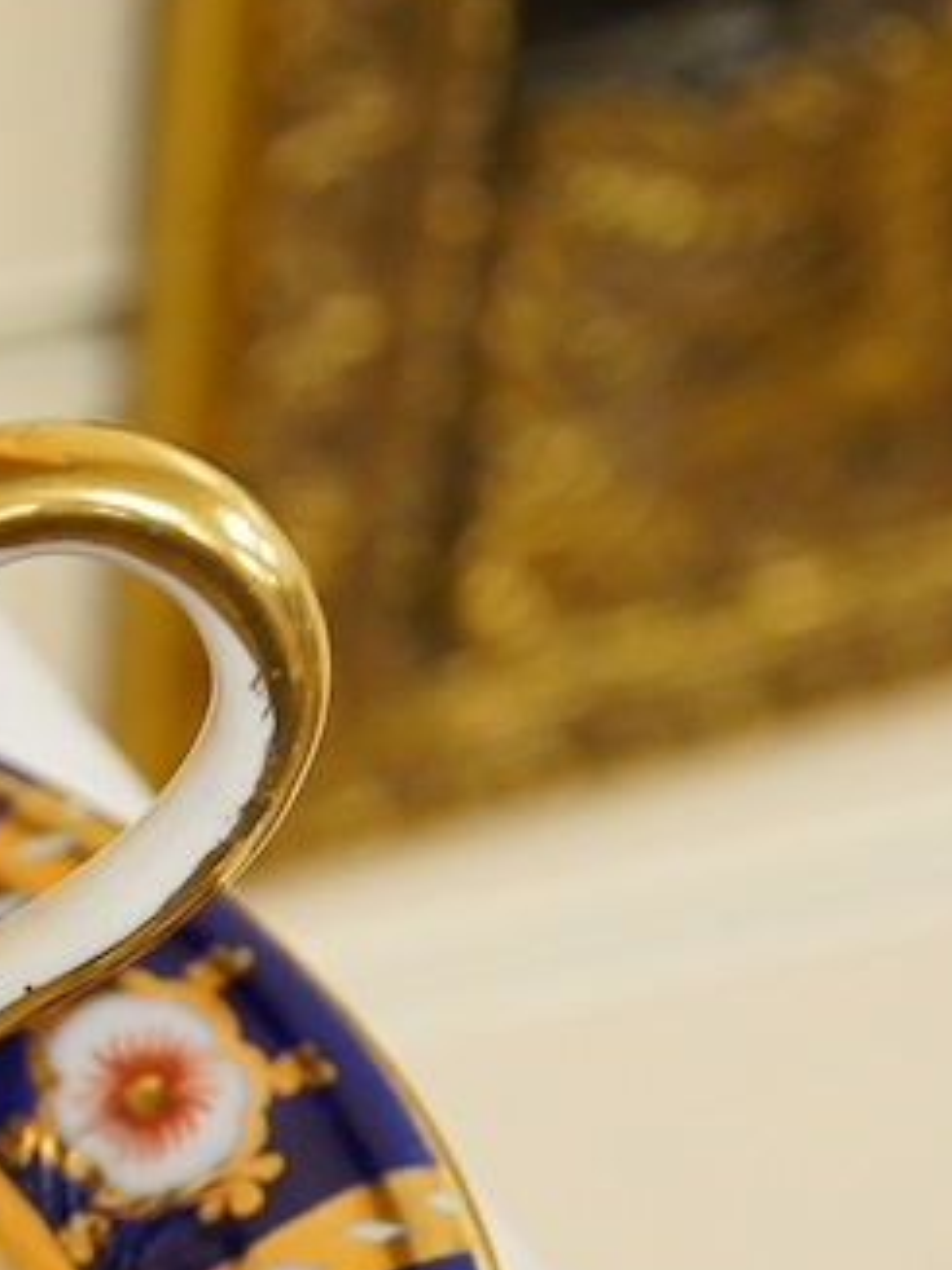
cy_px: 1278
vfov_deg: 13.1
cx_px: -612
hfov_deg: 9.6
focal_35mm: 149
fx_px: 5467
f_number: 8
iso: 2500
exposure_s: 1/160
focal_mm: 30
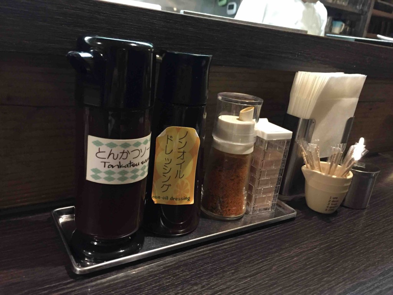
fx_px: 329
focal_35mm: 29
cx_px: 196
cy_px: 148
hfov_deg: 61.7
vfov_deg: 48.2
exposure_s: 1/15
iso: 320
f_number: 2.2
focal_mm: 4.15
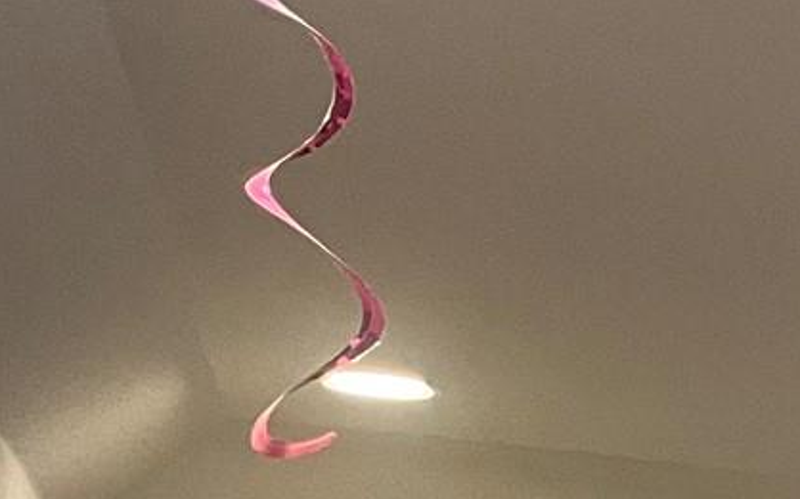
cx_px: 1832
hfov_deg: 12.6
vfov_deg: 8.5
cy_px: 1371
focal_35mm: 135
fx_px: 2943
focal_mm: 5.1
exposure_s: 1/60
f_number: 1.6
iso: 200
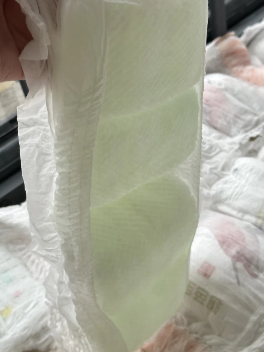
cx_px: 119
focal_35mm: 60
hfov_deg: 24.4
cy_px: 164
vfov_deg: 32.2
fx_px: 610
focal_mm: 6.86
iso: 125
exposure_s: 1/60
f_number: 1.78
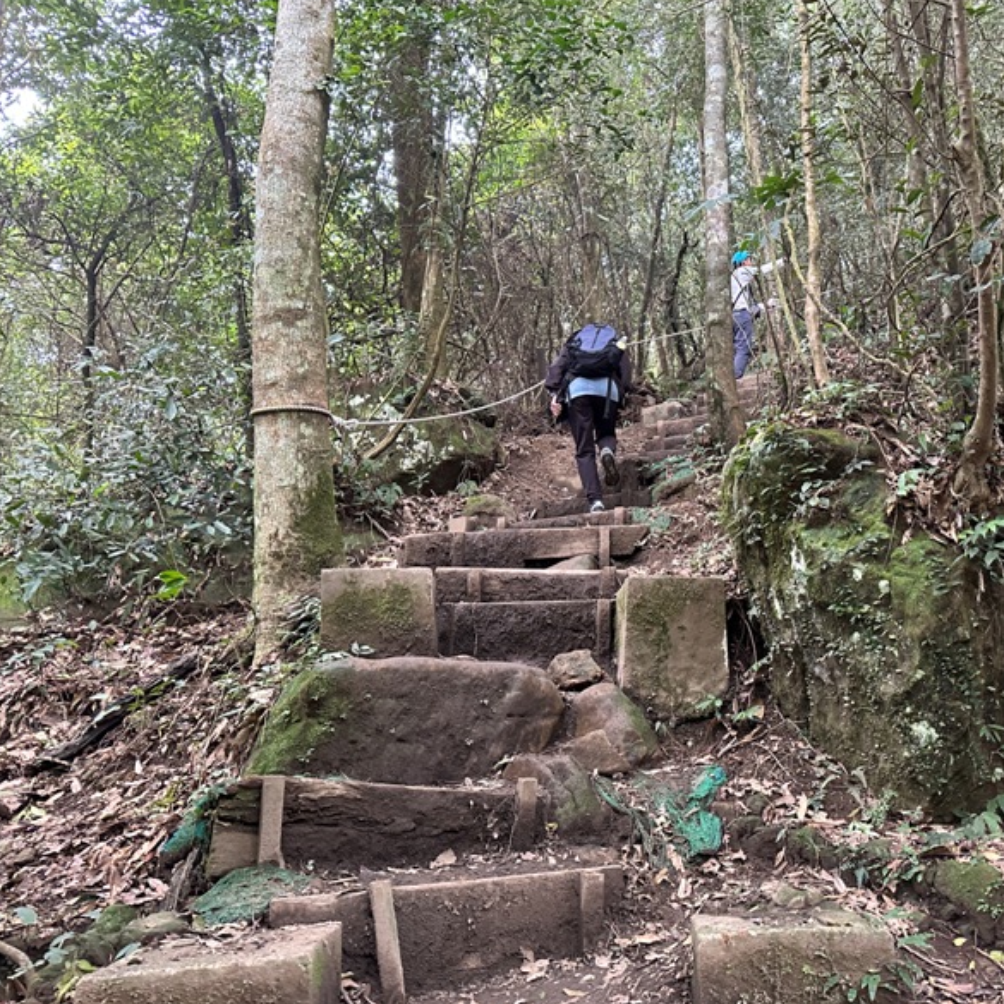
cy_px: 499
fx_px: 952
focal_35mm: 29
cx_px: 650
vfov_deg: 55.6
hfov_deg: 54.7
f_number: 1.78
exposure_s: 1/60
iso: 640
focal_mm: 6.86
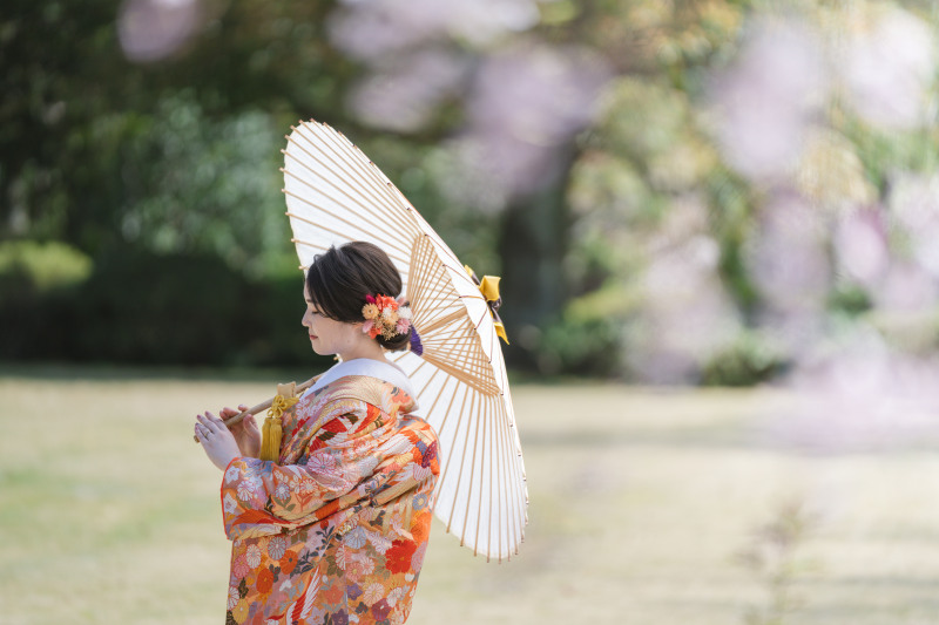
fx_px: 5215
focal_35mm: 200
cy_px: 312
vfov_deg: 6.9
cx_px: 470
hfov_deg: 10.3
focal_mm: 200
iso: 200
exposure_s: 1/2000
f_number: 2.8
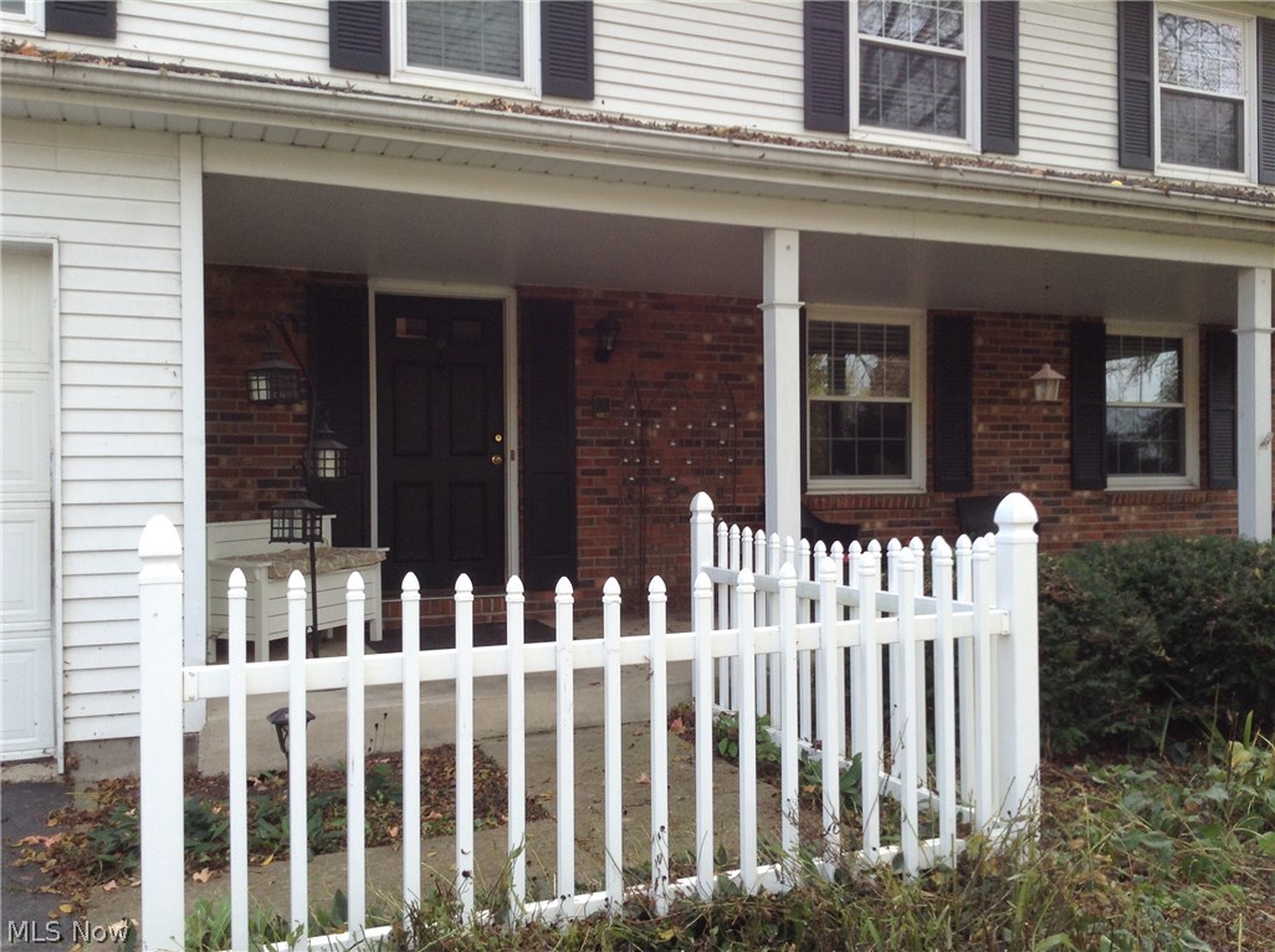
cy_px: 476
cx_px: 638
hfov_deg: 55.4
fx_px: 1213
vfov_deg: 42.8
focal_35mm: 33
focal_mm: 3.3
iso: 25
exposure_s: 1/208
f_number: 2.4
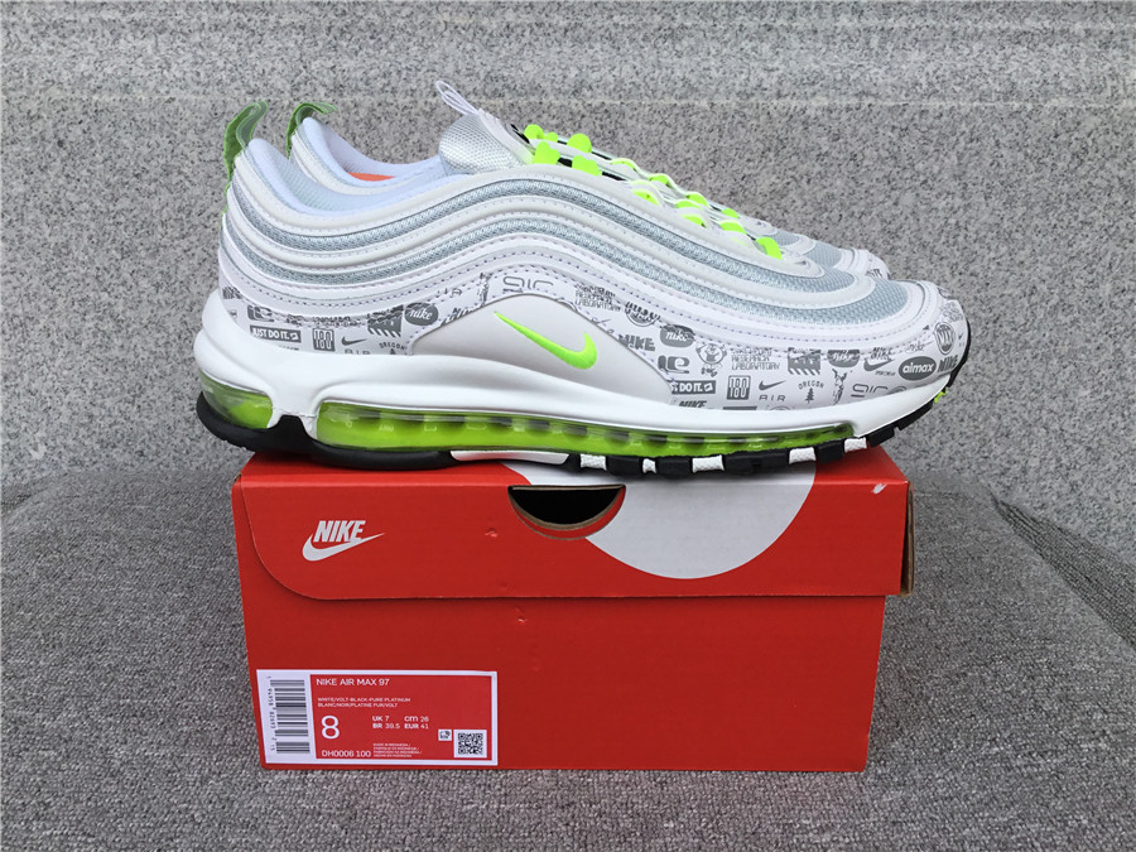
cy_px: 426
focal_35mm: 31
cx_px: 568
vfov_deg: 45.4
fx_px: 1017
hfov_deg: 58.4
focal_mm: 3.3
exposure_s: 1/727
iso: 25
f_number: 2.4
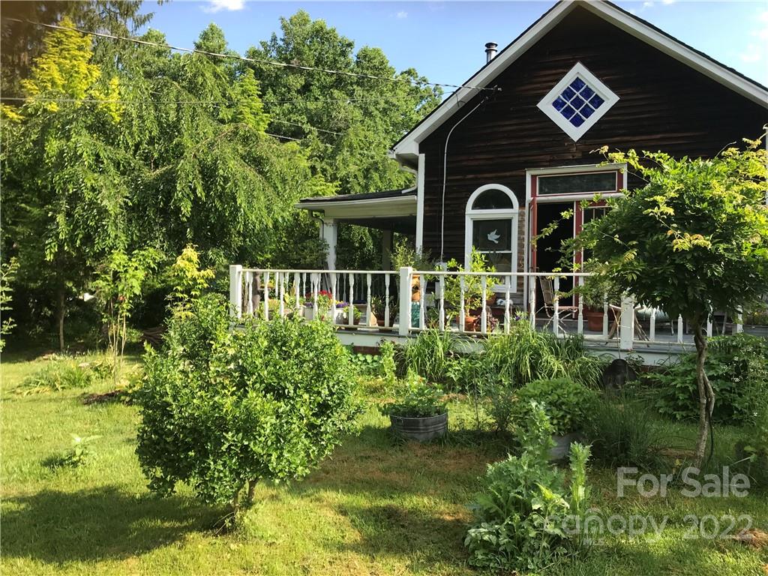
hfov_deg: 63.4
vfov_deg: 49.7
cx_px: 384
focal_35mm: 28
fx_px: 621
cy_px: 288
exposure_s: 1/725
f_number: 1.8
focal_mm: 3.99
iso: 20
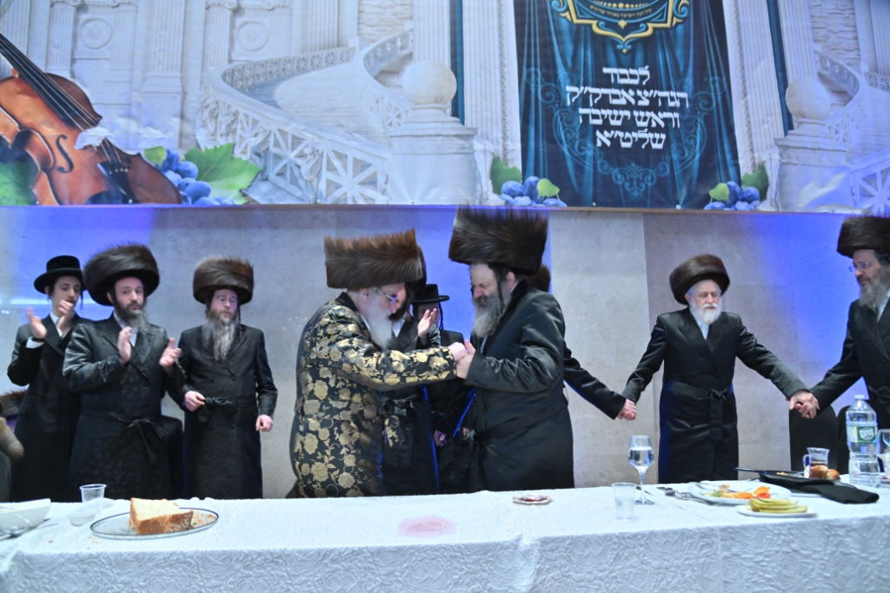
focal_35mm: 24
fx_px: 593
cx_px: 445
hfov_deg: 73.7
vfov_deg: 53.1
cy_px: 296
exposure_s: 1/125
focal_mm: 24
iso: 640
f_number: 4
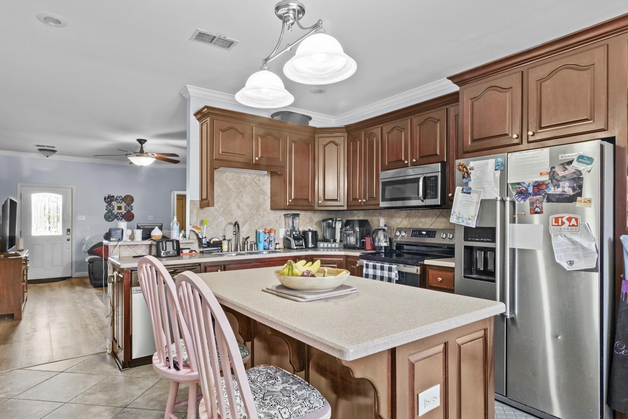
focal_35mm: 20
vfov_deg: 61.8
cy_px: 228
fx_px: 349
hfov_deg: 84.0
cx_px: 310
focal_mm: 10
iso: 400
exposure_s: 1.3
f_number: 8
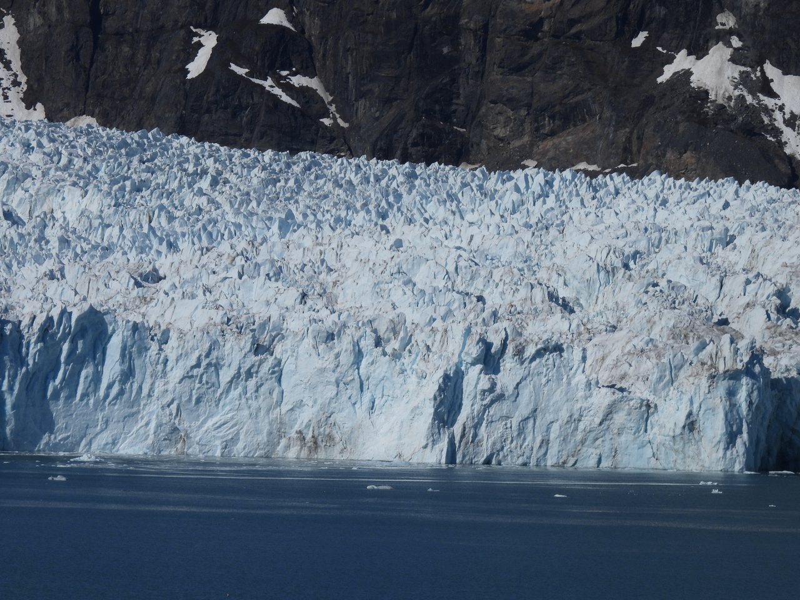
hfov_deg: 8.2
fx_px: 5547
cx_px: 400
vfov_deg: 6.2
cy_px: 300
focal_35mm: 240
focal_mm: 42.8
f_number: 6.3
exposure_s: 1/1600
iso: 100
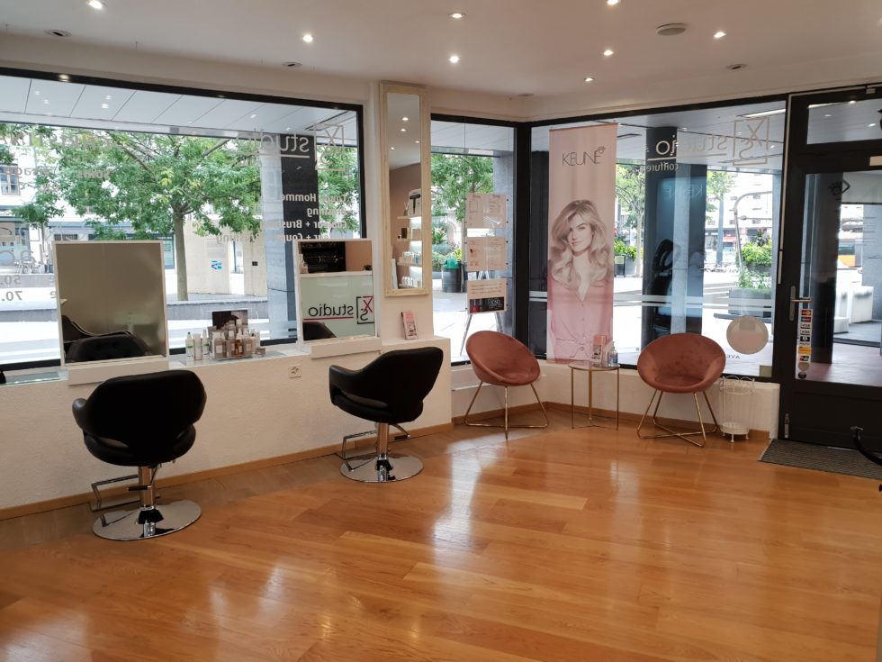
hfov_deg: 67.3
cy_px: 331
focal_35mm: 26
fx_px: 662
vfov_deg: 53.1
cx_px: 441
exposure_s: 1/50
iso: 125
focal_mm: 4.3
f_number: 2.4
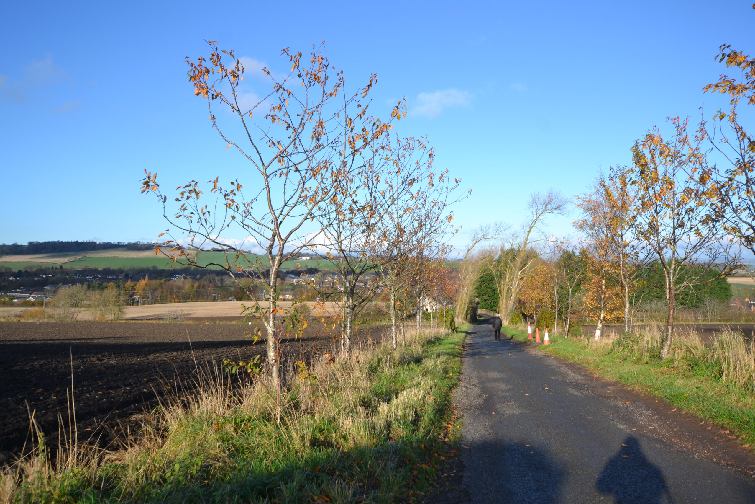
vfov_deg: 43.6
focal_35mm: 30
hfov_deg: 61.9
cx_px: 378
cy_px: 252
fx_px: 629
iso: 100
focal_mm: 20
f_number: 8
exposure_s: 1/250
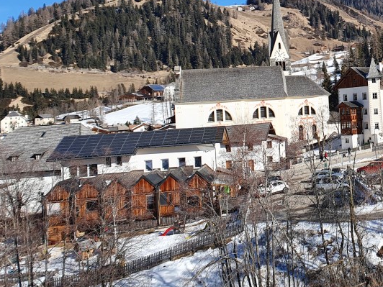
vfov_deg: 28.8
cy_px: 82
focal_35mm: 50
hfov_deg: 35.3
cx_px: 364
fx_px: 553
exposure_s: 1/1724
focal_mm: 4.32
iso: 50
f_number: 2.4
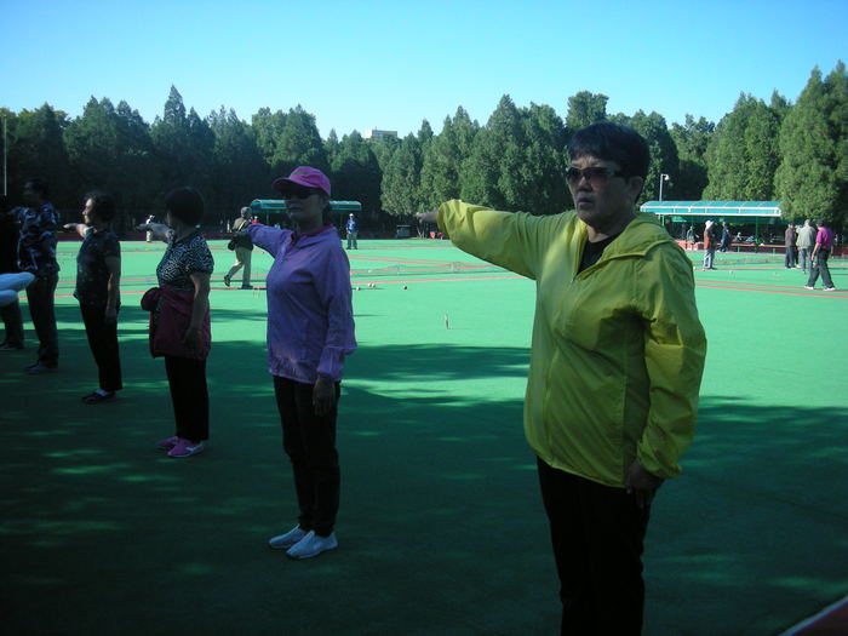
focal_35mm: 35
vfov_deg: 40.7
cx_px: 424
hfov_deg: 52.6
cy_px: 318
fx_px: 857
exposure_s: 1/120
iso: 100
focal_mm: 5.8
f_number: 7.9
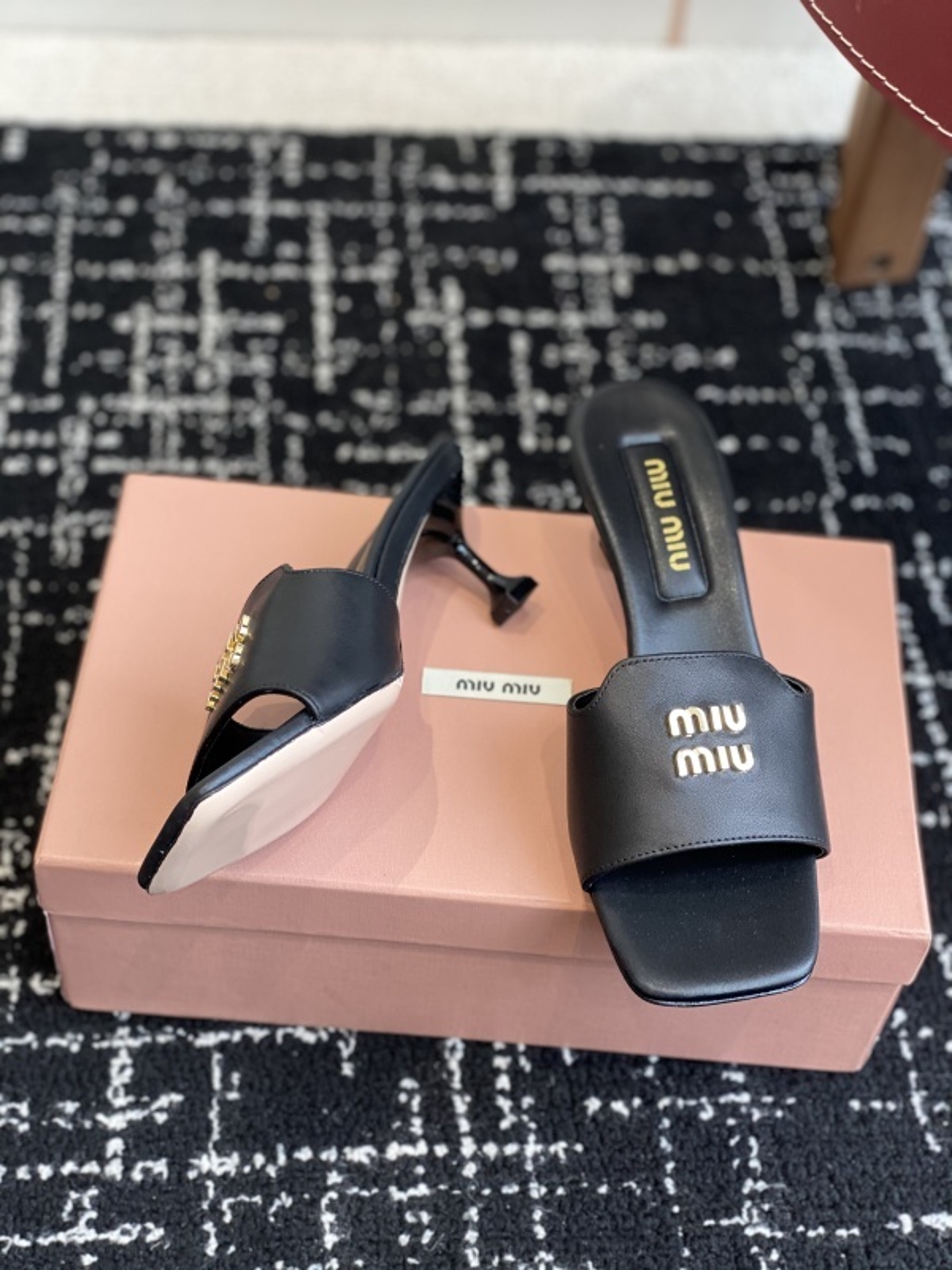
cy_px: 635
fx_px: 1907
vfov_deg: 36.8
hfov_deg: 28.0
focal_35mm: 52
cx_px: 476
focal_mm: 6
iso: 64
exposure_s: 1/122
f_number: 2
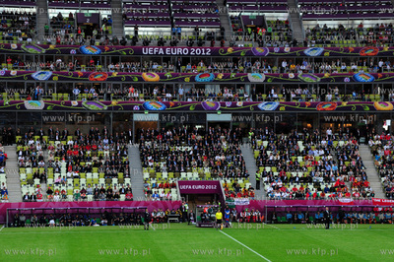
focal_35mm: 105
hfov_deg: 19.5
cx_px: 197
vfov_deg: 13.0
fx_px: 1148
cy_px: 131
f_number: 7.1
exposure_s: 1/125
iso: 320
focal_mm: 70
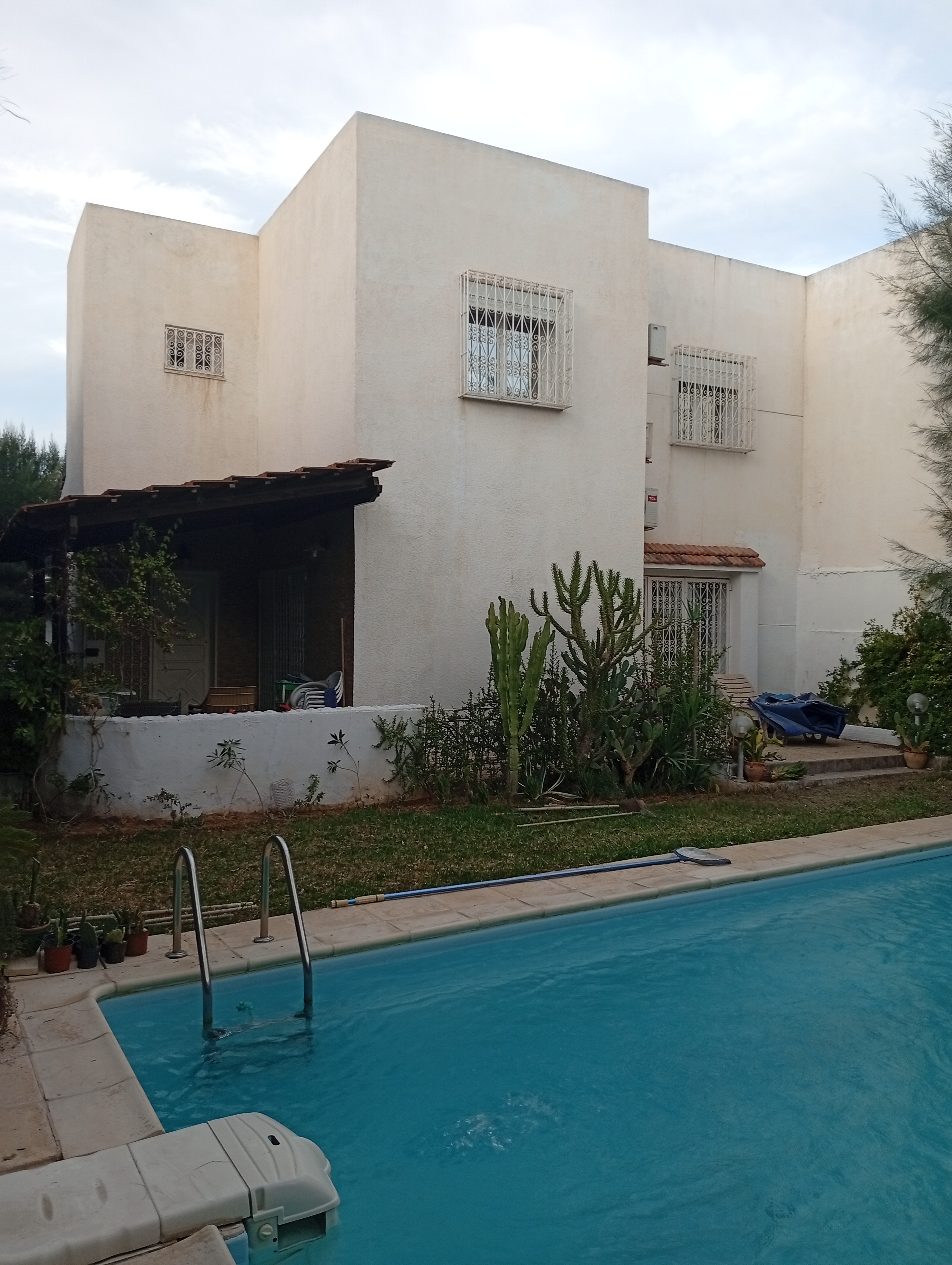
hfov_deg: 51.5
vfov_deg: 65.2
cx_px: 476
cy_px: 632
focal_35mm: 27
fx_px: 988
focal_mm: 3.98
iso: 70
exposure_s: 1/100
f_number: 1.8
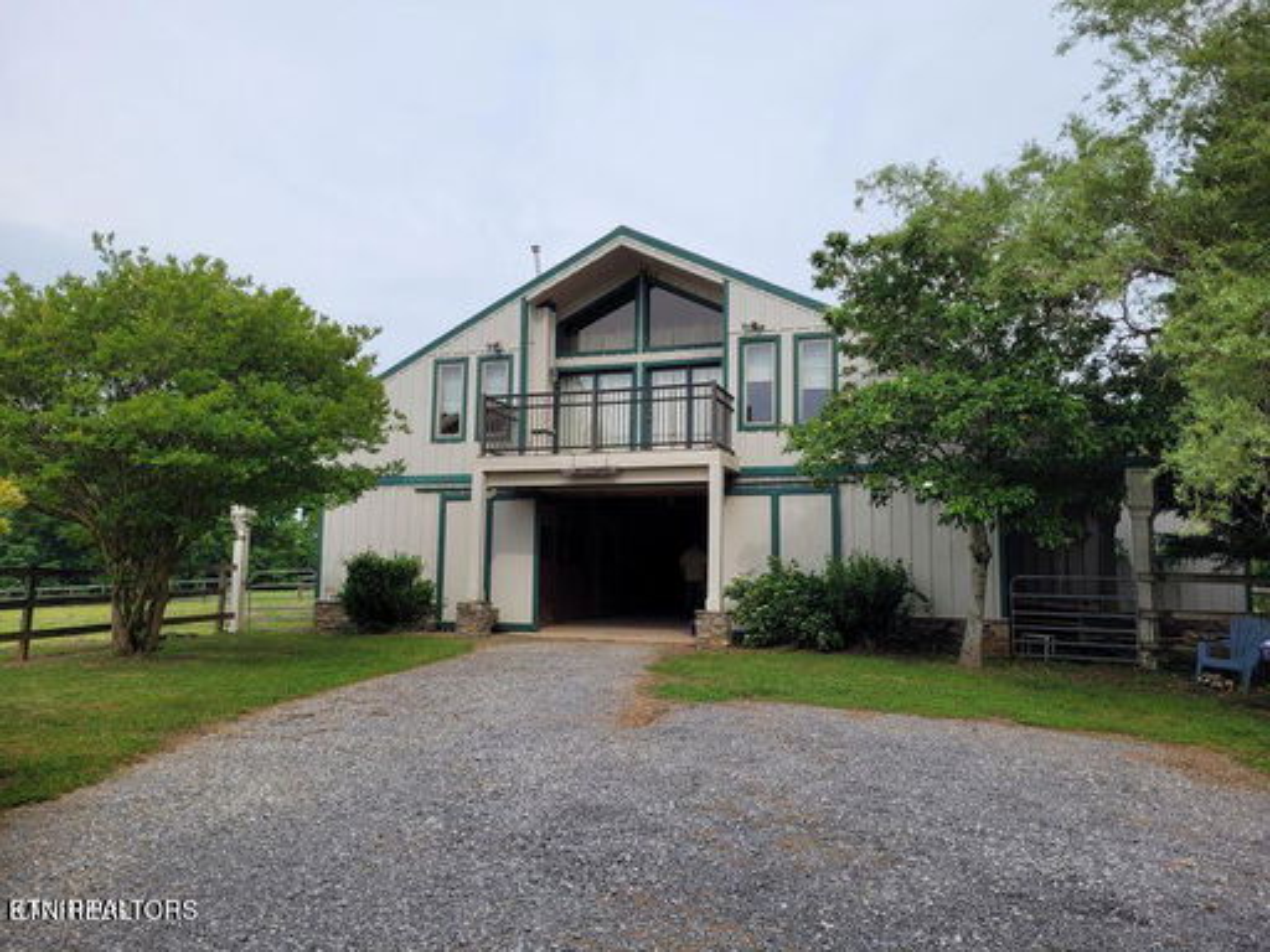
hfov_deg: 67.3
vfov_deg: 53.1
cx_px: 635
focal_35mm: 26
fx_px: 954
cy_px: 476
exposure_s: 1/1869
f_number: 1.8
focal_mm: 5.4
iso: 40
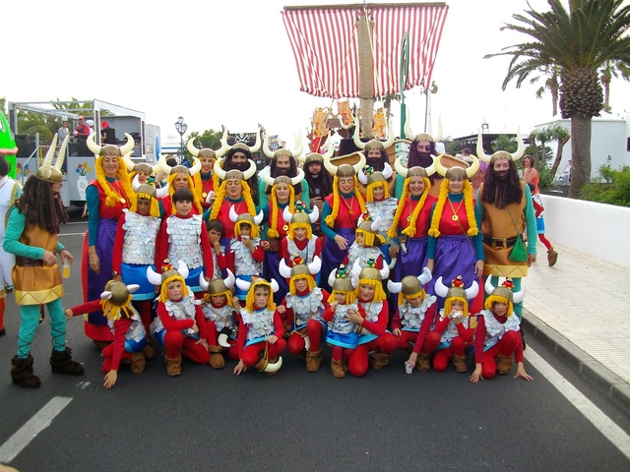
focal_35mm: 32
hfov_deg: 56.8
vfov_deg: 44.2
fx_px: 582
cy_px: 236
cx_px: 315
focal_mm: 5.7
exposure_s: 1/206
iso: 80
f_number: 2.9
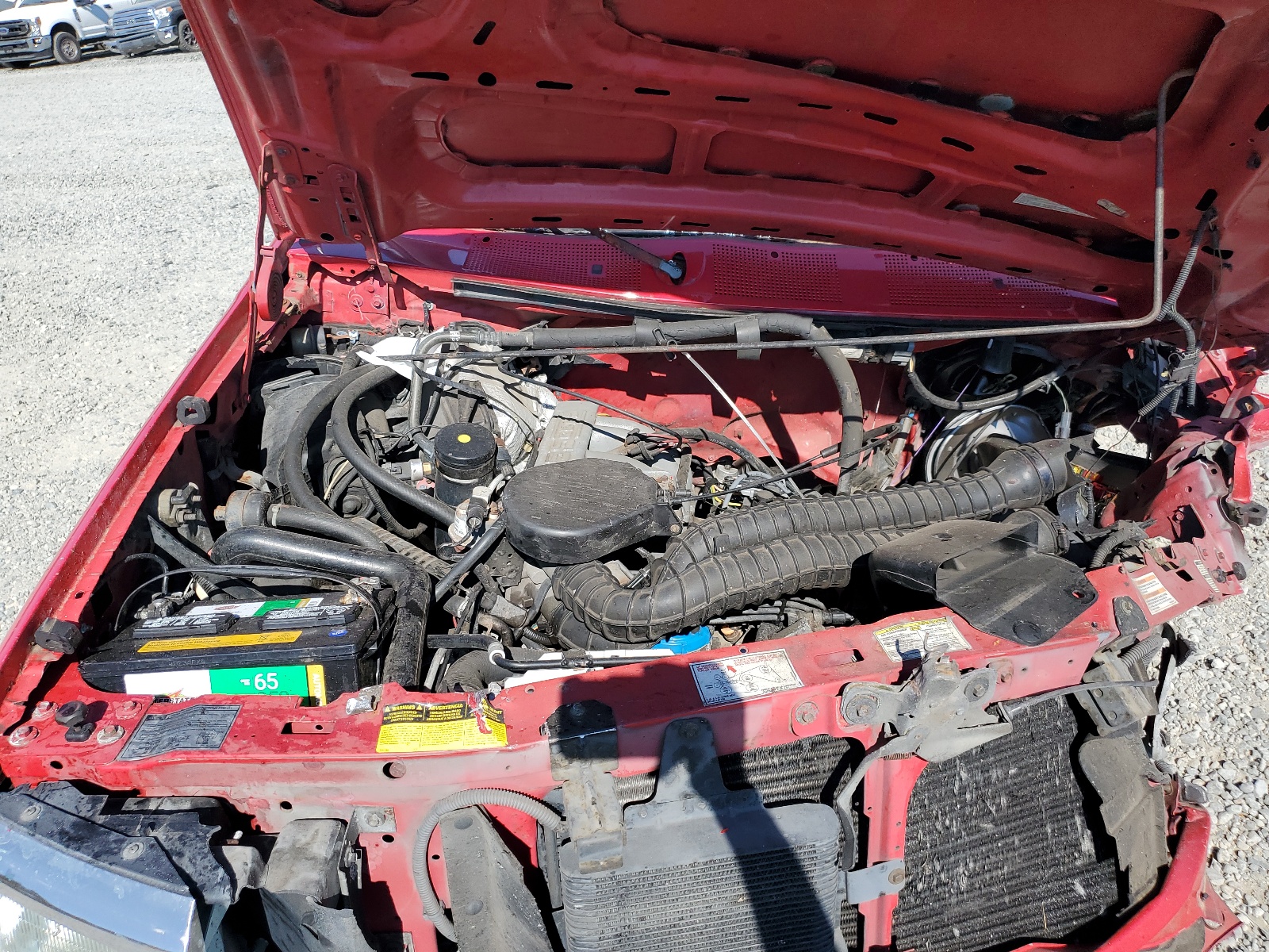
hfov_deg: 67.3
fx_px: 953
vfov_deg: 53.1
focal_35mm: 26
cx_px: 634
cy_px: 476
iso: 50
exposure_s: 1/2500
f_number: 1.5
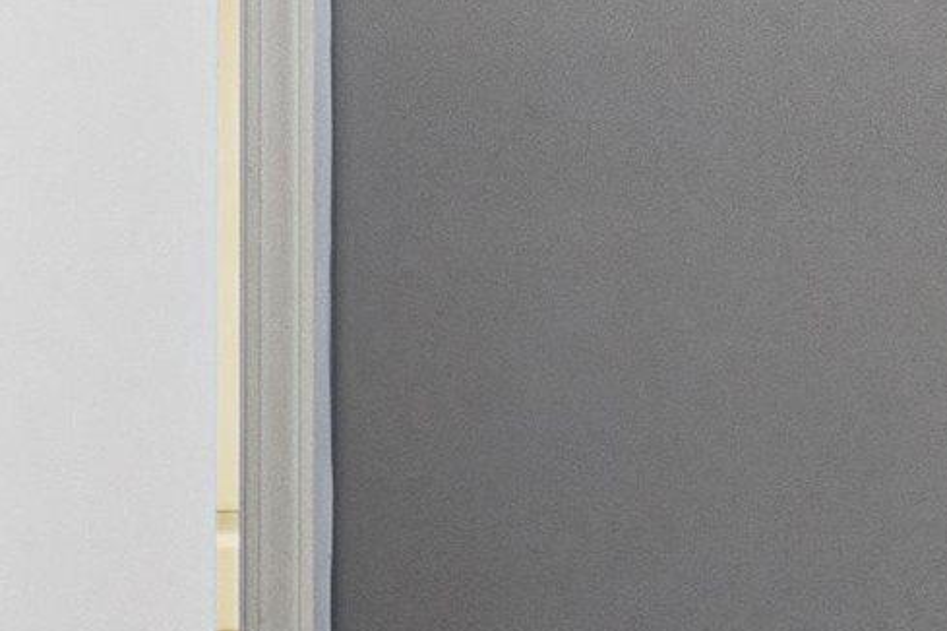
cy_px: 149
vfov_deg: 15.5
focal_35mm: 88
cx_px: -1906
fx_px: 2315
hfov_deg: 11.5
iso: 800
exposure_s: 1/6
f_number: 11
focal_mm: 14
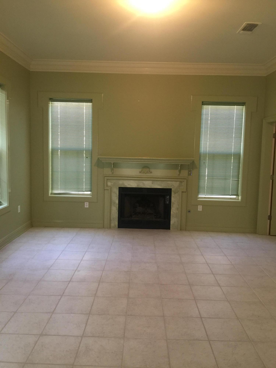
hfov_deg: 48.2
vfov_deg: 61.7
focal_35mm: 29
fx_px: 308
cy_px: 184
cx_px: 138
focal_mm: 4.15
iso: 100
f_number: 2.2
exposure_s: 1/15
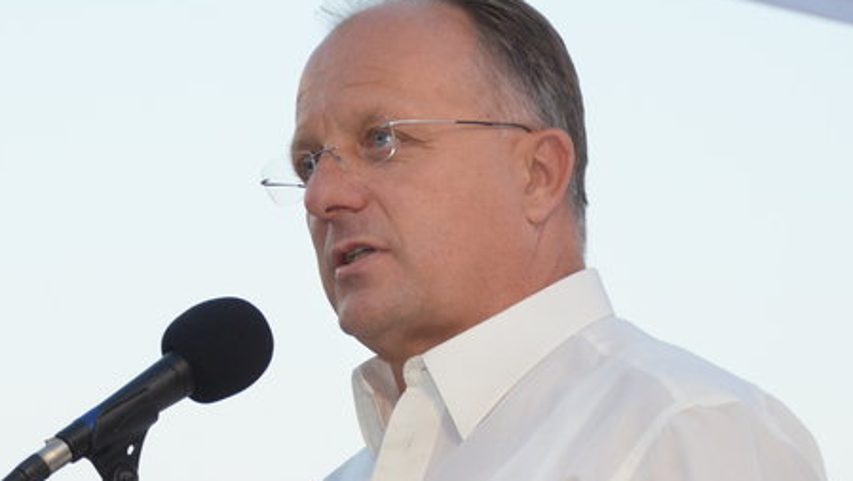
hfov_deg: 7.4
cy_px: 376
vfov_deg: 4.2
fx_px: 6630
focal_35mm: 293
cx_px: 462
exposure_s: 1/250
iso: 1000
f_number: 5.6
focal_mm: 82
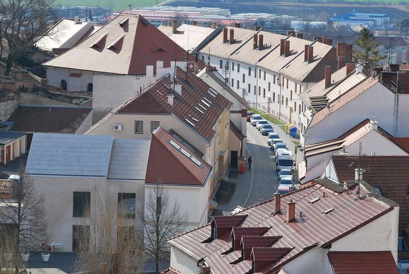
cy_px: 137
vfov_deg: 10.0
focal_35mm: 138
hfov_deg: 14.8
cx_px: 204
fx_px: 1569
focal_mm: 92
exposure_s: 1/250
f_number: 9
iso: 200
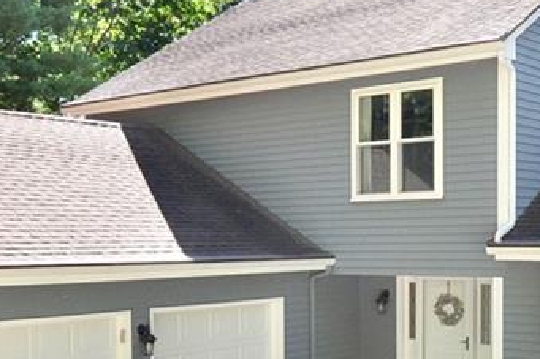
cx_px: 318
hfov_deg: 34.1
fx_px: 877
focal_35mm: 58
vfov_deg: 22.8
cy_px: 289
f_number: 8
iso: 640
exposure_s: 1/200
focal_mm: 13
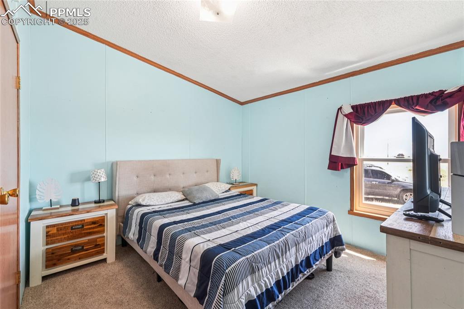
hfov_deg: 100.4
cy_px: 154
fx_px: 193
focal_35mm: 15
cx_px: 232
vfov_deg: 77.3
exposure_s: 1/5
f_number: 8
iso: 800
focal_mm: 10
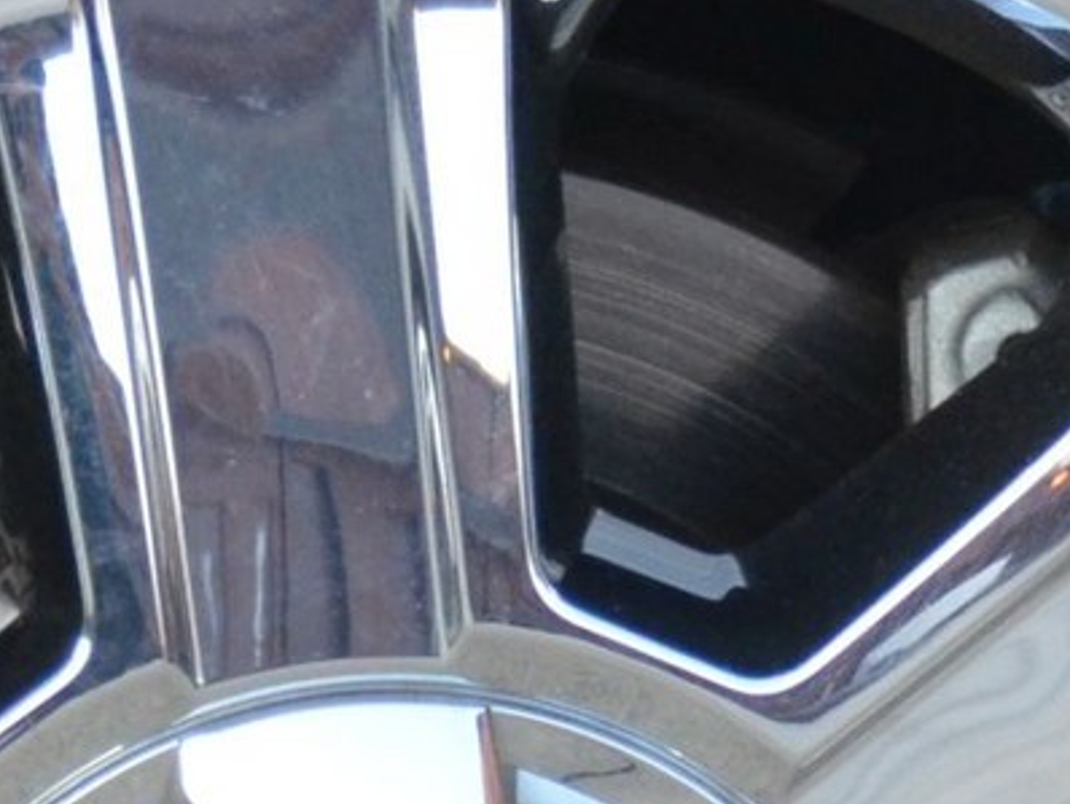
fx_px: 16764
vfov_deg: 2.7
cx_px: 325
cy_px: 1119
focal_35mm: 542
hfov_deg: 3.7
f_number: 4.8
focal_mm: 60
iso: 1600
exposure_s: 1/400
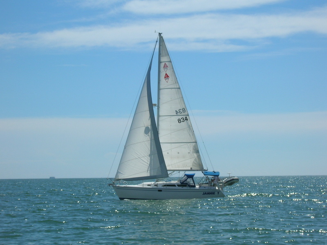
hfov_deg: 19.3
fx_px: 964
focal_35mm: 102
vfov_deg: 14.5
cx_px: 164
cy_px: 122
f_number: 8.2
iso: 50
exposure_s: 1/262
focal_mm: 17.1
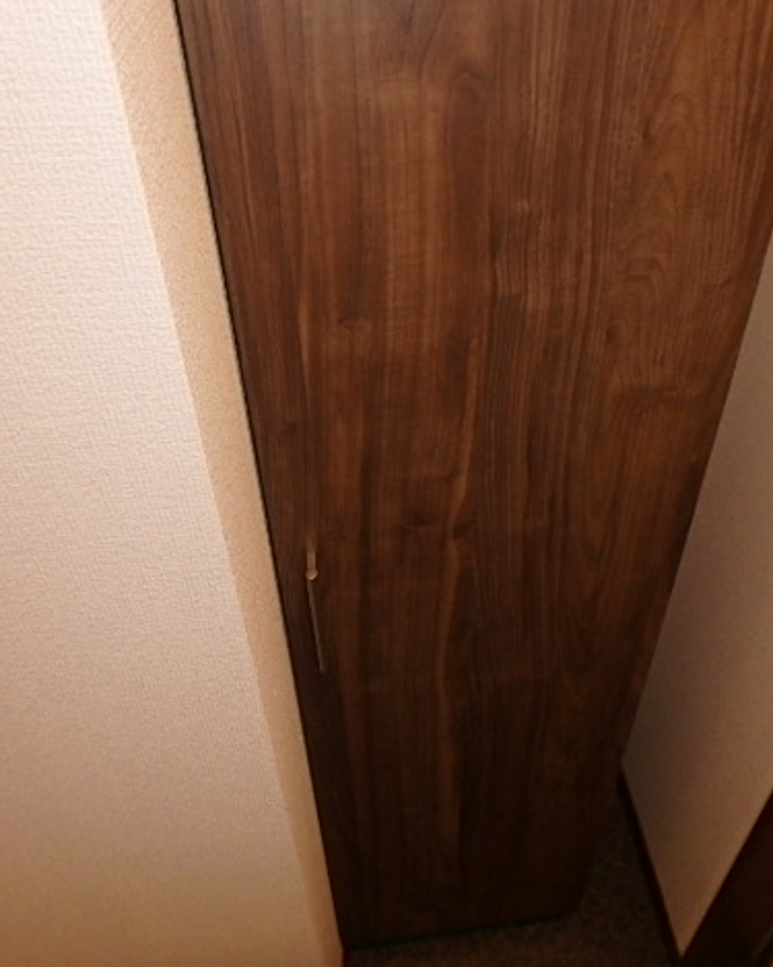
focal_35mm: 28
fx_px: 801
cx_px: 449
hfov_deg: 51.3
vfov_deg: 62.2
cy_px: 480
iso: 400
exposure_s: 1/30
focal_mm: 3.7
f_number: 3.5
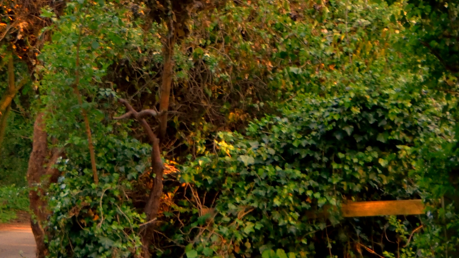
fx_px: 2799
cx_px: -101
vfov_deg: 5.3
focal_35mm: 230
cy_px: 10
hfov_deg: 9.2
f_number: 6.3
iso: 800
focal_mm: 46
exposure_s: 1/160
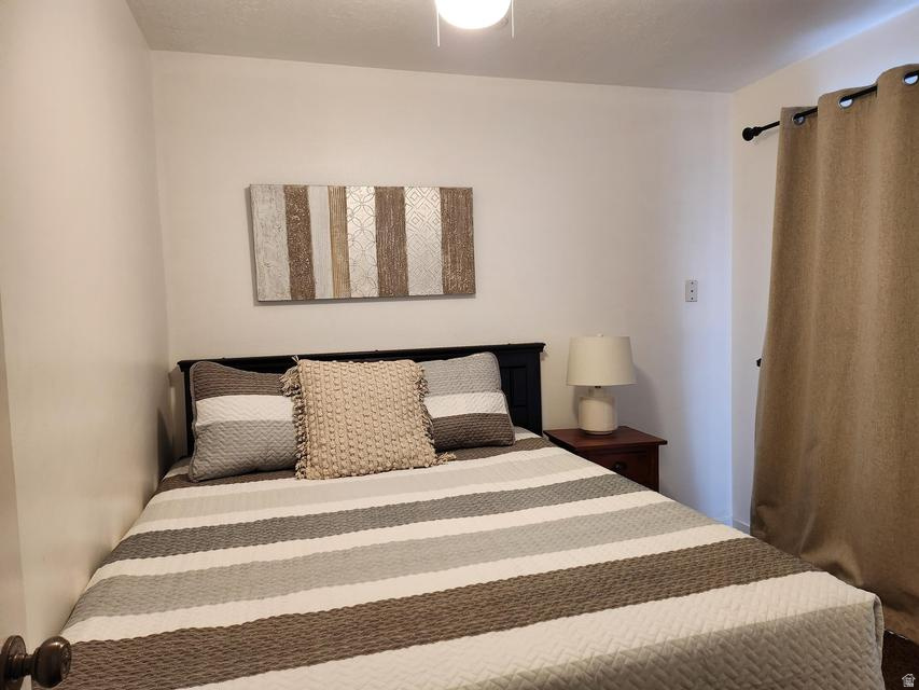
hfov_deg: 71.6
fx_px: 637
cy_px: 345
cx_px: 460
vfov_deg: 56.8
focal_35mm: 24
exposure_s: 1/120
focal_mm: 5
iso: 400
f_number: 1.8
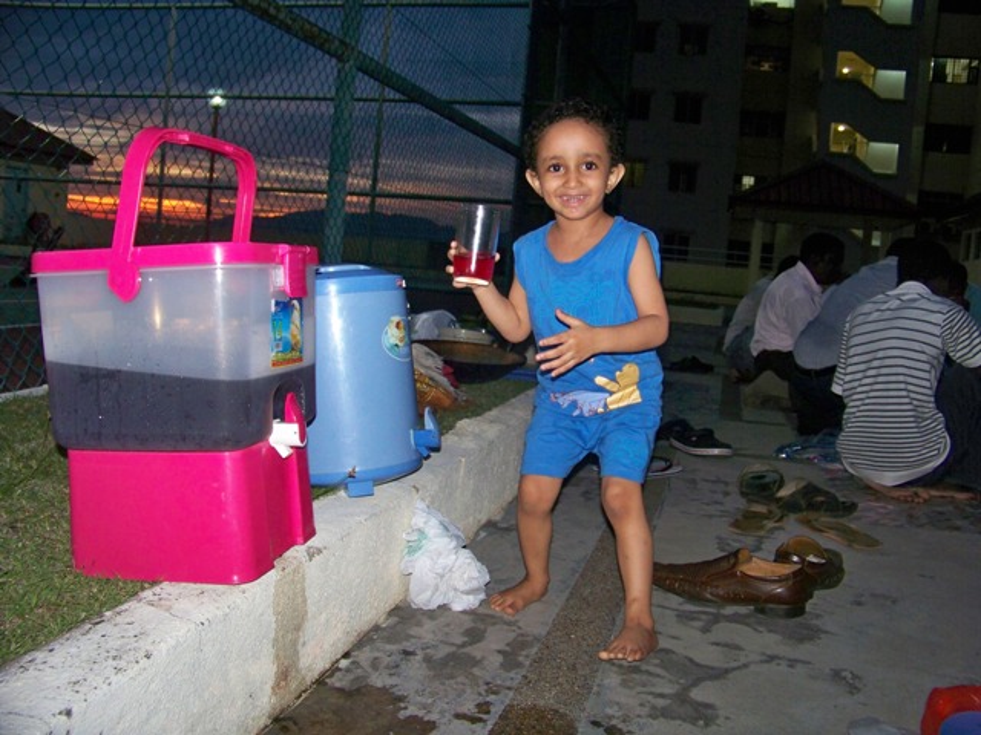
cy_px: 368
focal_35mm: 33
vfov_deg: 42.9
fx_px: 935
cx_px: 490
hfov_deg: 55.4
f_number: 2.8
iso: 200
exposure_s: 1/30
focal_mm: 5.85
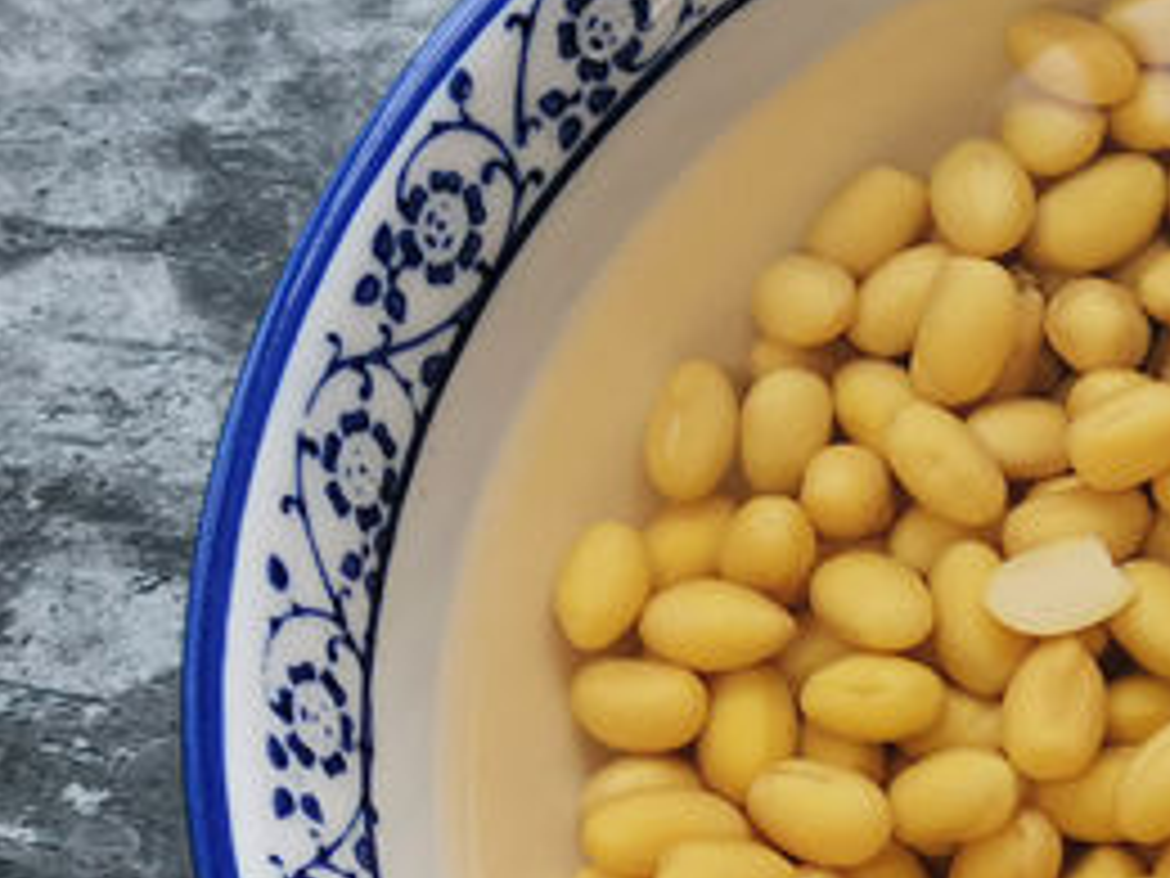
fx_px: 5712
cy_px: 585
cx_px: 1472
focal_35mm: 169
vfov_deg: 8.8
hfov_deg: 11.4
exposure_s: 1/50
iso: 125
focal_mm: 5.58
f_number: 1.8
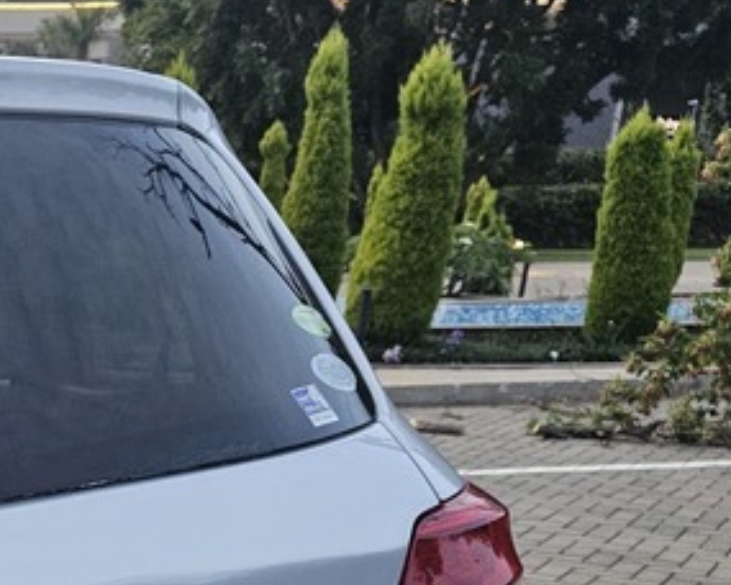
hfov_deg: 25.2
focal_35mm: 63
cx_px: -259
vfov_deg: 22.4
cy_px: 698
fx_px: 1363
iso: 500
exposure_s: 1/120
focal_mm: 6.3
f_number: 1.7
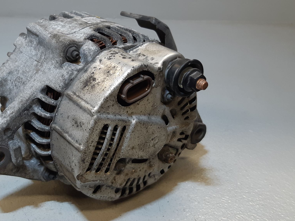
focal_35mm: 35
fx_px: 298
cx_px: 98
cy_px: 114
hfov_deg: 51.6
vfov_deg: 40.7
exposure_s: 1/50
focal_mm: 3.93
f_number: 1.7
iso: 64
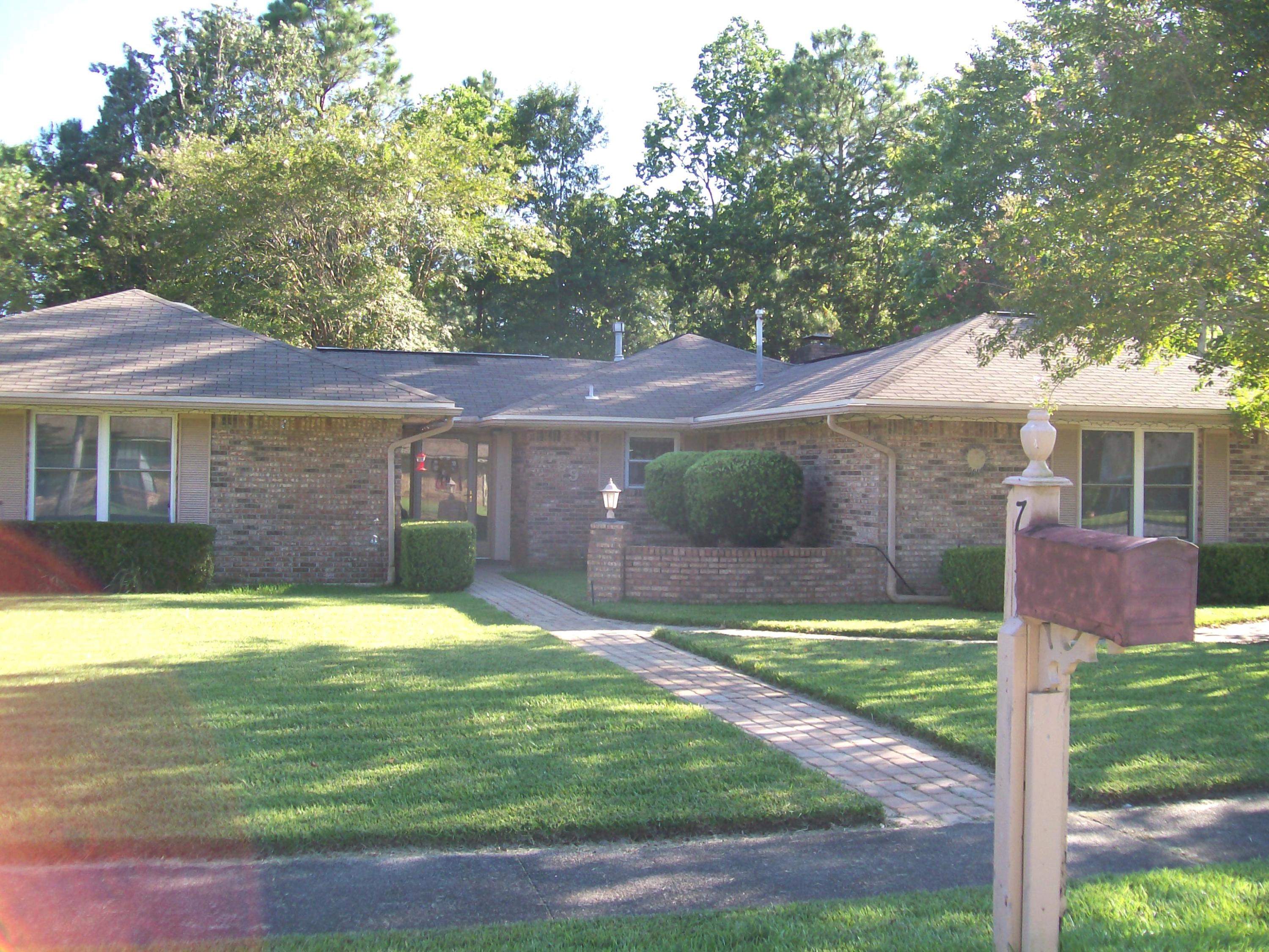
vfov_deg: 39.7
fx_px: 1320
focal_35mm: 36
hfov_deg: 51.4
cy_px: 476
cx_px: 634
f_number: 2.7
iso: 80
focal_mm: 6
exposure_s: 1/296
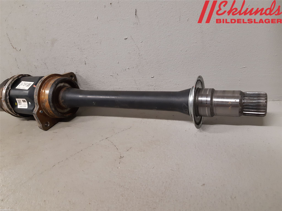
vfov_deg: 53.1
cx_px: 141
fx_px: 212
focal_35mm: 26
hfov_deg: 67.3
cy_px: 106
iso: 200
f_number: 1.7
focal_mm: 3.93
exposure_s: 1/50
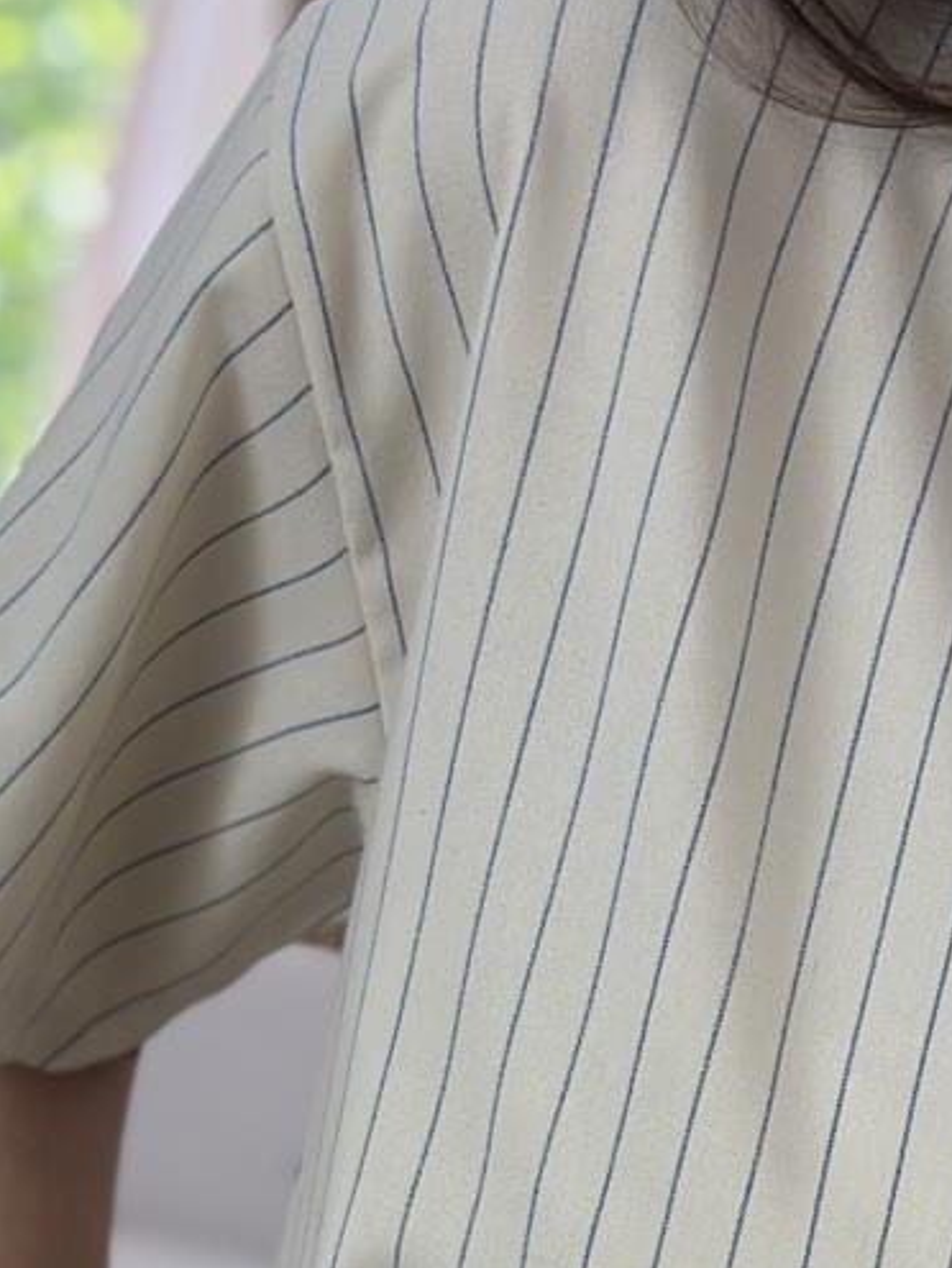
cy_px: 1911
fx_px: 5676
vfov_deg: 12.1
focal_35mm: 155
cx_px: 1121
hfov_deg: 9.5
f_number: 1.78
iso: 80
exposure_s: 1/390
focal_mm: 6.86
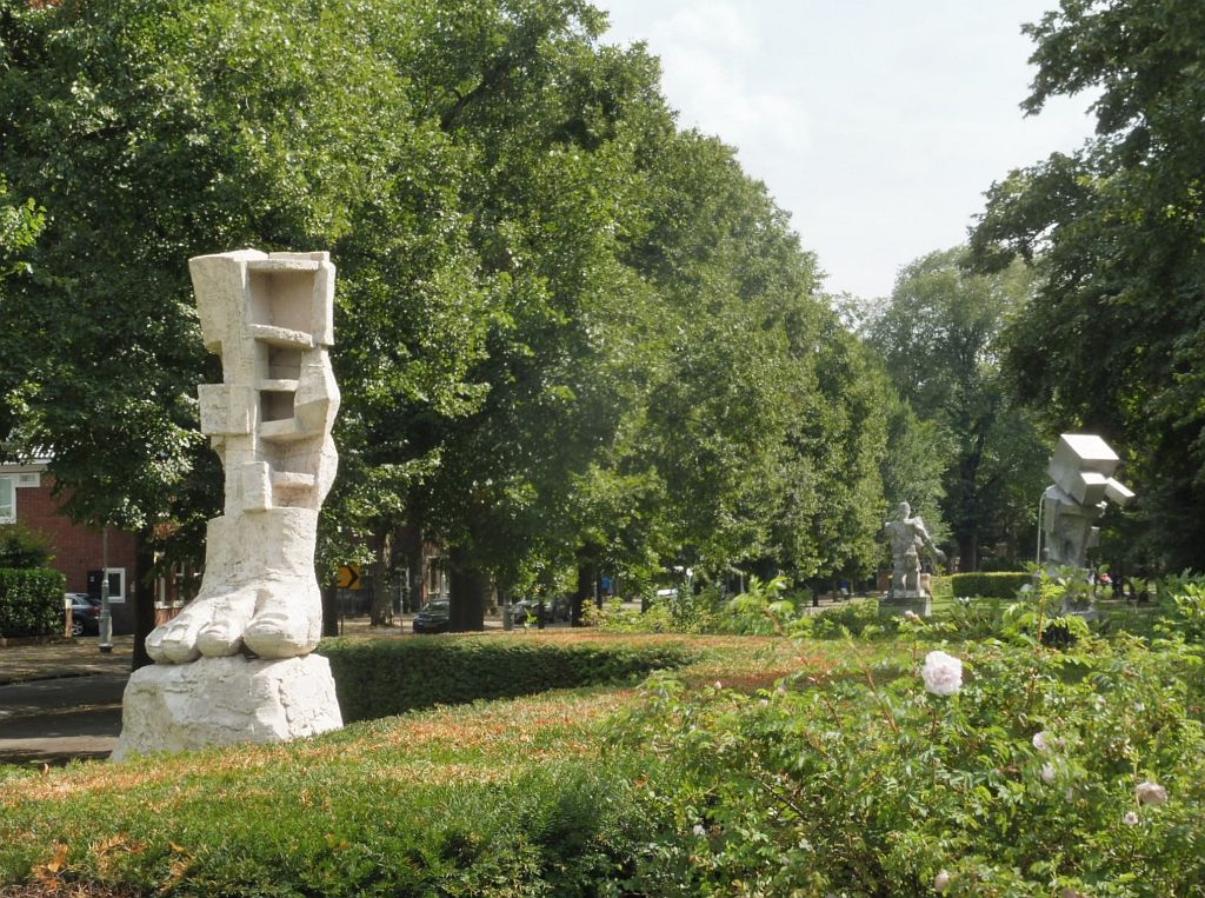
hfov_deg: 27.8
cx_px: 602
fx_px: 2431
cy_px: 449
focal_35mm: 70
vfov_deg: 20.9
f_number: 6.3
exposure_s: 1/200
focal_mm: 12.5
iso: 100
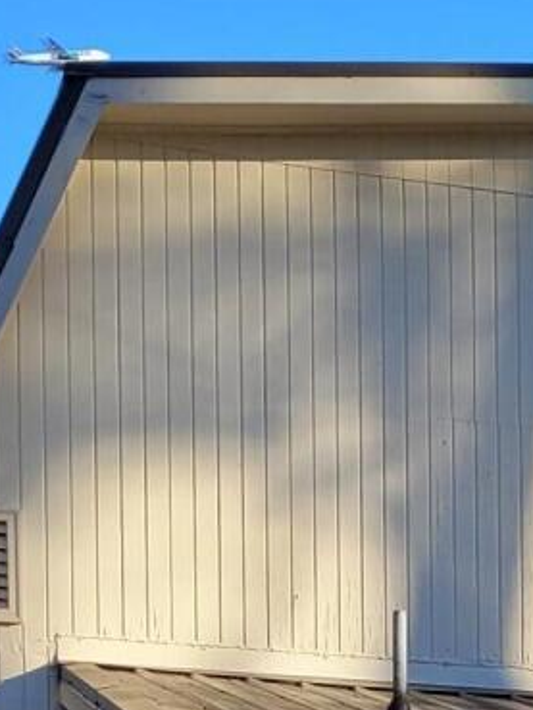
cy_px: 1156
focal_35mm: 141
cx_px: 956
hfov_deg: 10.0
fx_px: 2893
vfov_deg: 13.0
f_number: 1.8
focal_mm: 5.4
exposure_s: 1/696
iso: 40
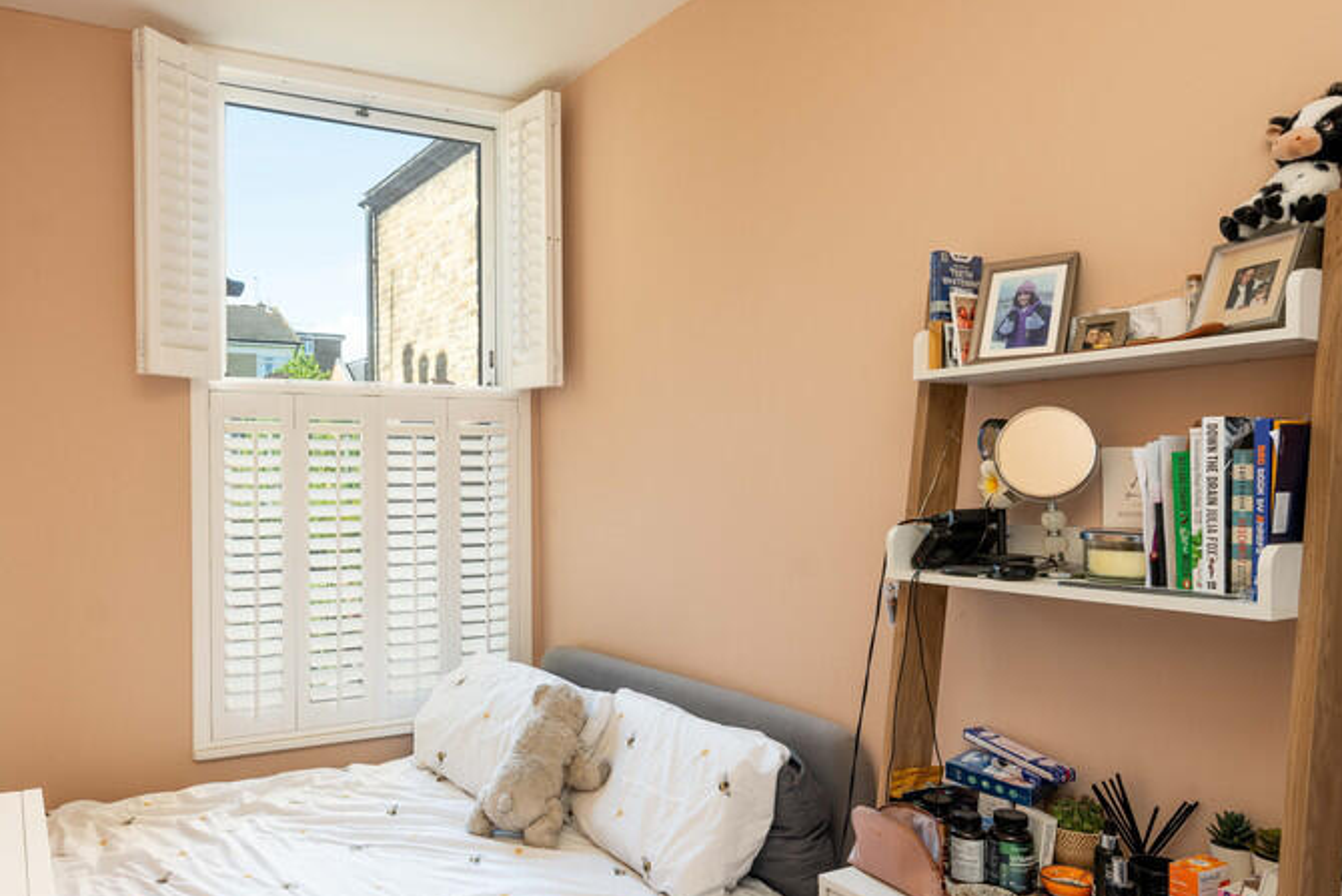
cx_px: 529
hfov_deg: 68.6
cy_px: 536
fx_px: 969
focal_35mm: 26
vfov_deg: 49.3
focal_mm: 17
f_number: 7.1
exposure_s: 1/8
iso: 250
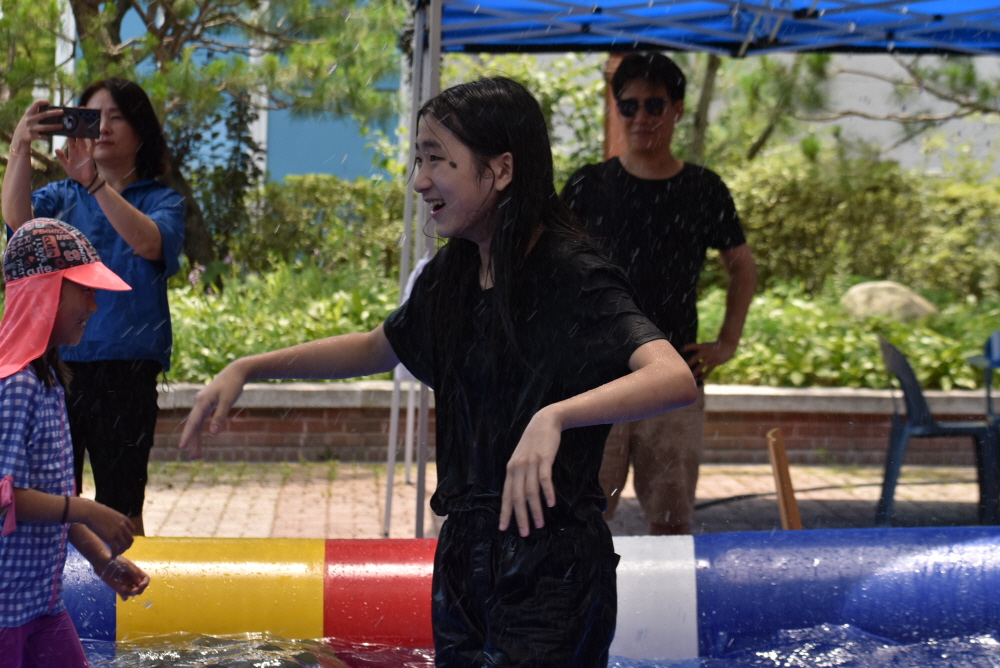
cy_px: 334
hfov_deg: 17.1
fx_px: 3335
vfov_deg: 11.4
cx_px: 500
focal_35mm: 120
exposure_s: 1/250
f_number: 8
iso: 220
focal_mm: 80
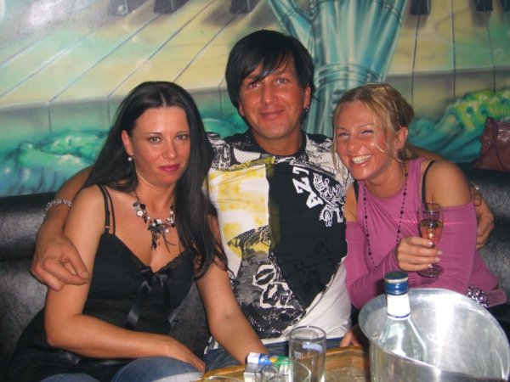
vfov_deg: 31.5
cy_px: 191
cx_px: 255
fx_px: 678
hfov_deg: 41.2
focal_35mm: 46
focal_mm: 9.5
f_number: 3.1
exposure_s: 1/60
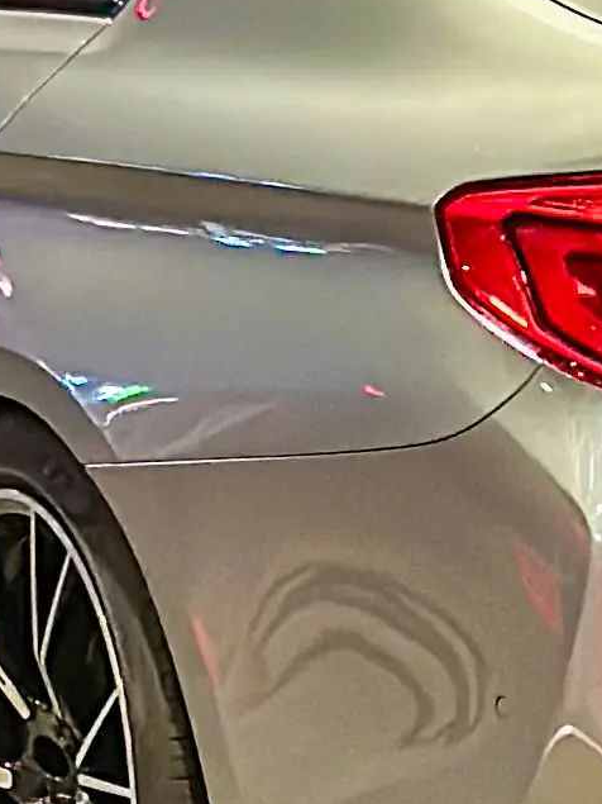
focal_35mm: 305
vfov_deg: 6.5
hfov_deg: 4.9
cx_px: 644
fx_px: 7075
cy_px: 108
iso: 640
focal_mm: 6.86
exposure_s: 1/35
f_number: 1.8
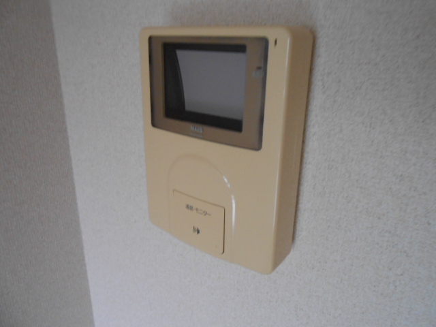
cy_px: 164
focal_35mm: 26
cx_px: 218
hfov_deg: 67.3
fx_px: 327
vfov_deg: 53.1
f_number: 3.5
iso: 400
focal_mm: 4.6
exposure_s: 1/20
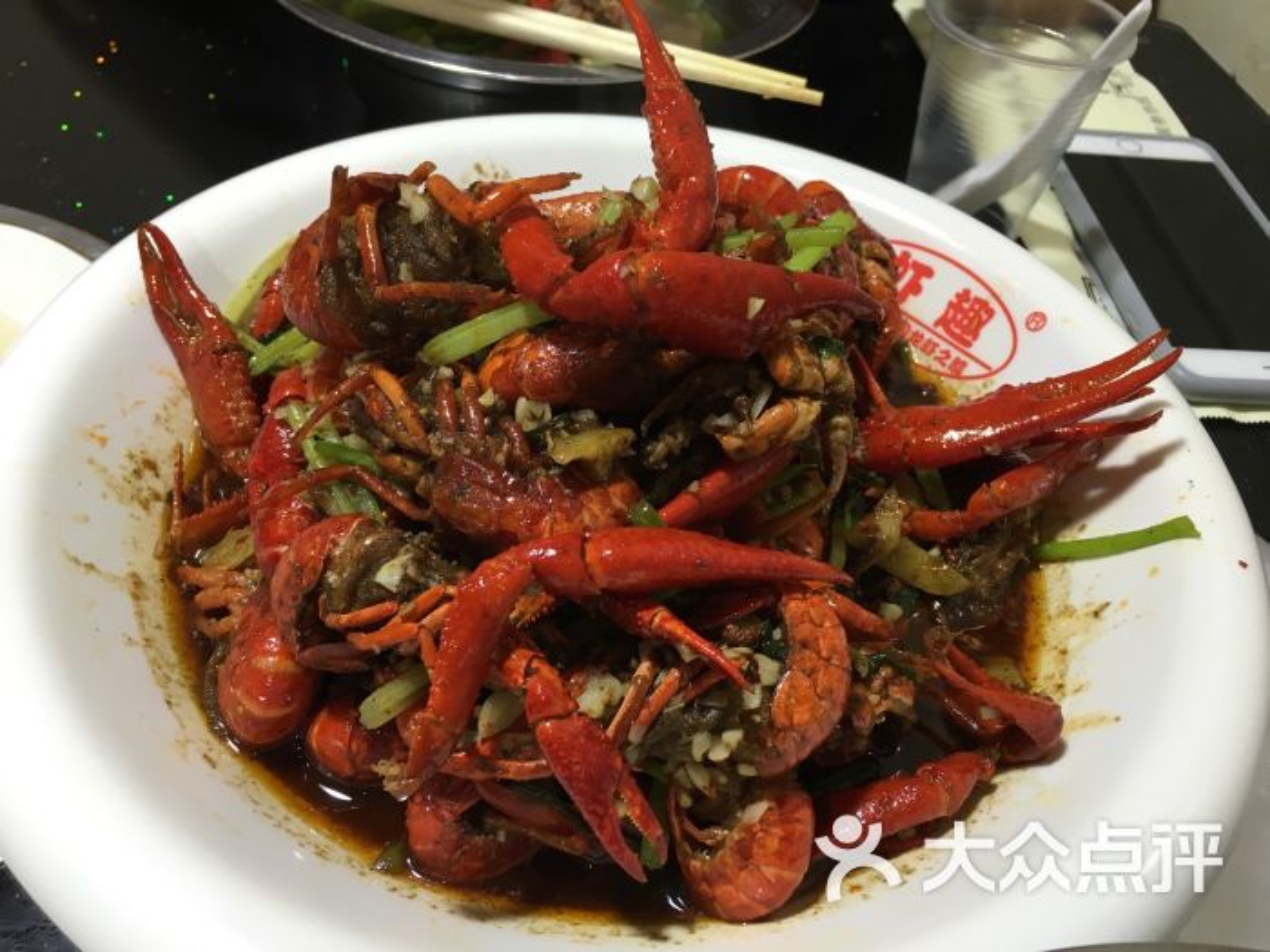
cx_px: 635
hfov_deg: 61.7
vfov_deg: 48.2
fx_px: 1064
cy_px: 476
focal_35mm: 29
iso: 80
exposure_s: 1/33
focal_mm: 4.15
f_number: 2.2
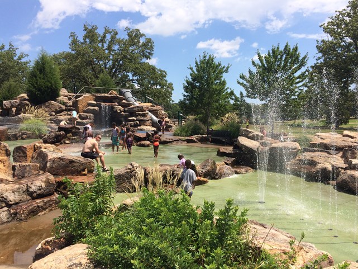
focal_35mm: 29
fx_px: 300
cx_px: 179
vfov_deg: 48.2
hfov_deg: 61.7
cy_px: 134
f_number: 2.2
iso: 32
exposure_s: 1/1953
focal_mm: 4.15
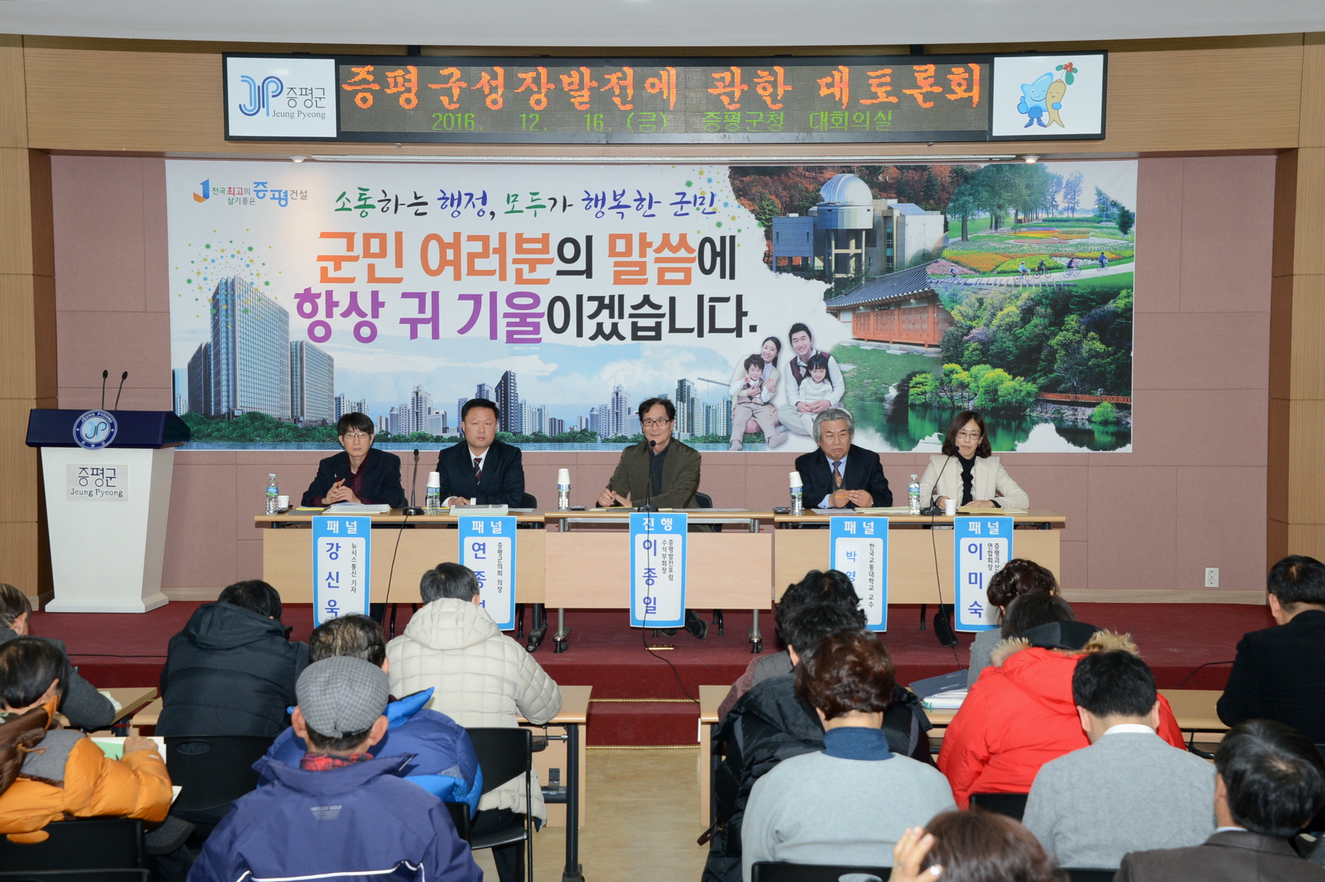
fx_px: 2060
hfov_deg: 35.7
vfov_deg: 24.2
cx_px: 662
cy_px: 441
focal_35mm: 56
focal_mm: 56
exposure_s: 1/60
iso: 1600
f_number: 8
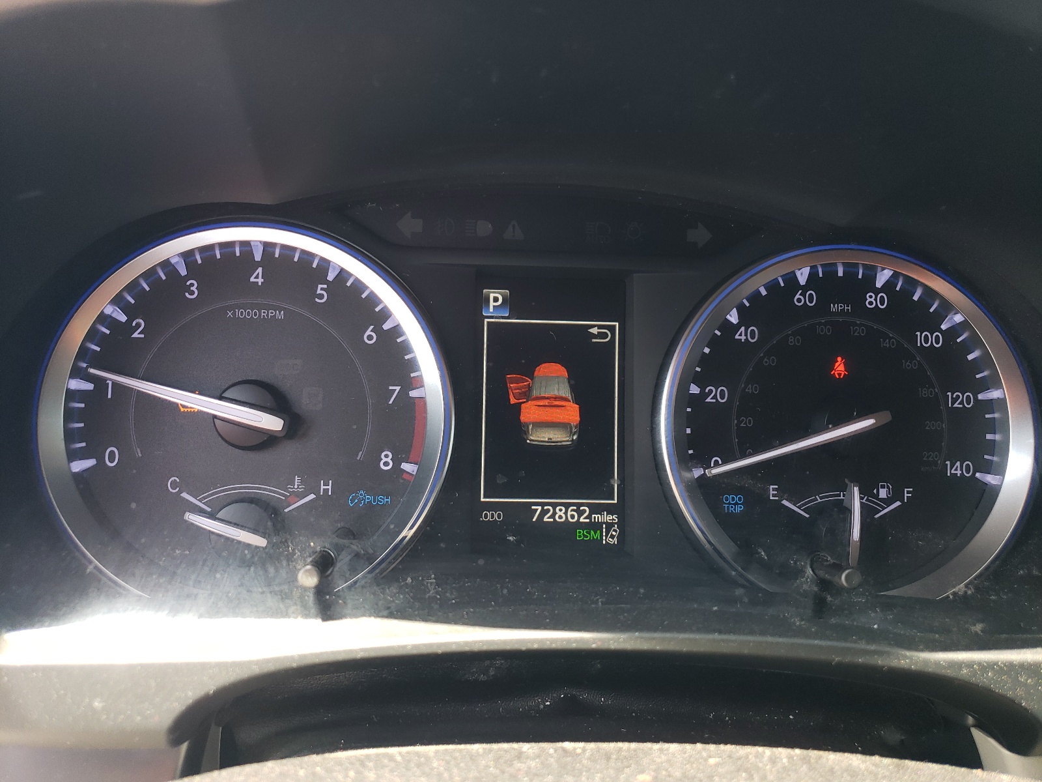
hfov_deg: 67.3
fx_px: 783
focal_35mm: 26
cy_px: 391
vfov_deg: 53.1
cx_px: 521
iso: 74
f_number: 1.5
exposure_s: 1/120
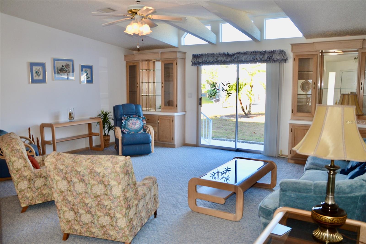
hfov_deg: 67.4
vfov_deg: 47.9
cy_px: 122
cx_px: 183
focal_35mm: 27
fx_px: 274
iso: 250
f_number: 3.5
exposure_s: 1/125
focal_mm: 18
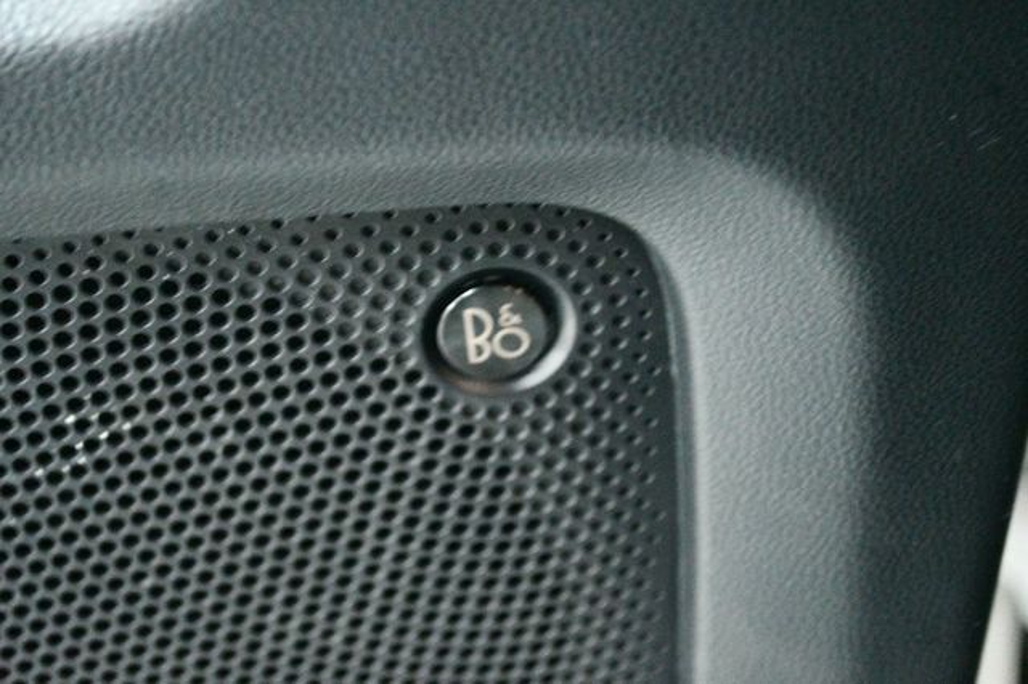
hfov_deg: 28.1
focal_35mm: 72
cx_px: 514
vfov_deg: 18.9
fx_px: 2055
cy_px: 342
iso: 12800
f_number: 5.3
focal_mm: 48
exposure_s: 1/15
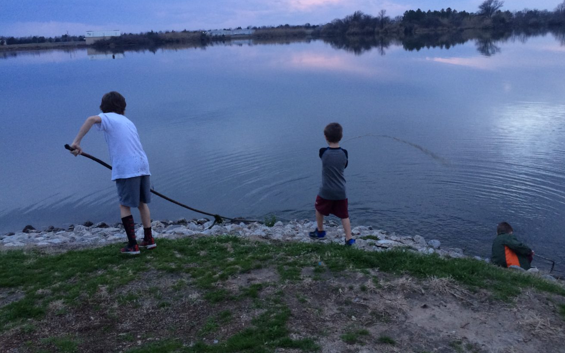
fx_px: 477
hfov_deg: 61.2
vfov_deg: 40.4
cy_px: 142
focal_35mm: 31
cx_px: 284
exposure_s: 1/30
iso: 64
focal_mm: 4.15
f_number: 2.2
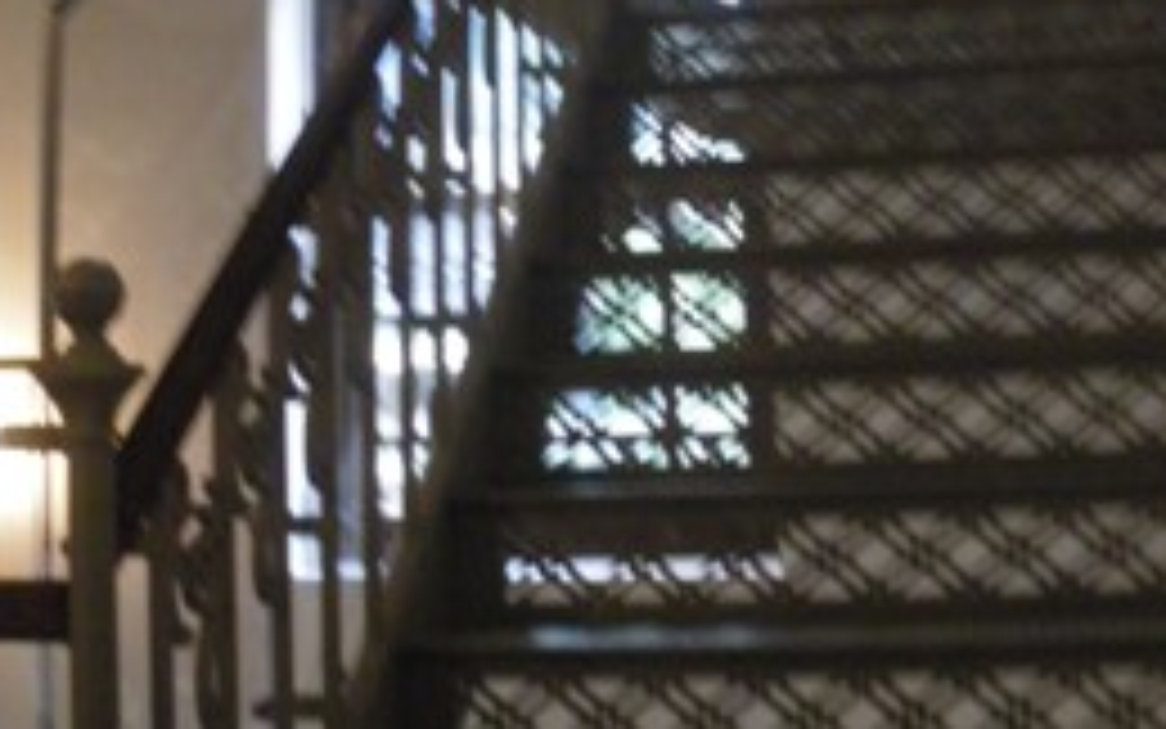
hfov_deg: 31.1
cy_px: 248
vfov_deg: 19.7
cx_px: 540
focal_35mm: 66
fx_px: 2098
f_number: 3.5
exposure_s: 1/13
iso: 800
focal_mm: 6.3
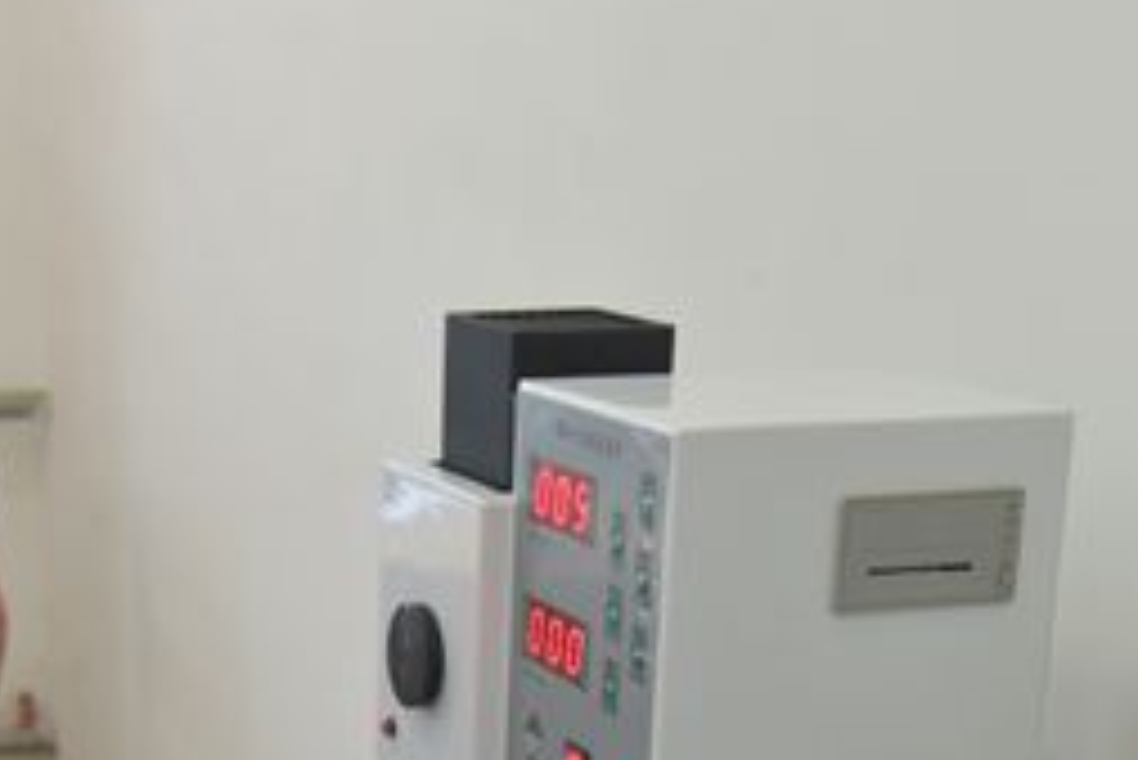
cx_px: 211
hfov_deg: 26.8
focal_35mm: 74
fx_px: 2340
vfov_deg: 18.0
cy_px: 762
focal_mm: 34
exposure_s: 1/60
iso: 2000
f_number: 4
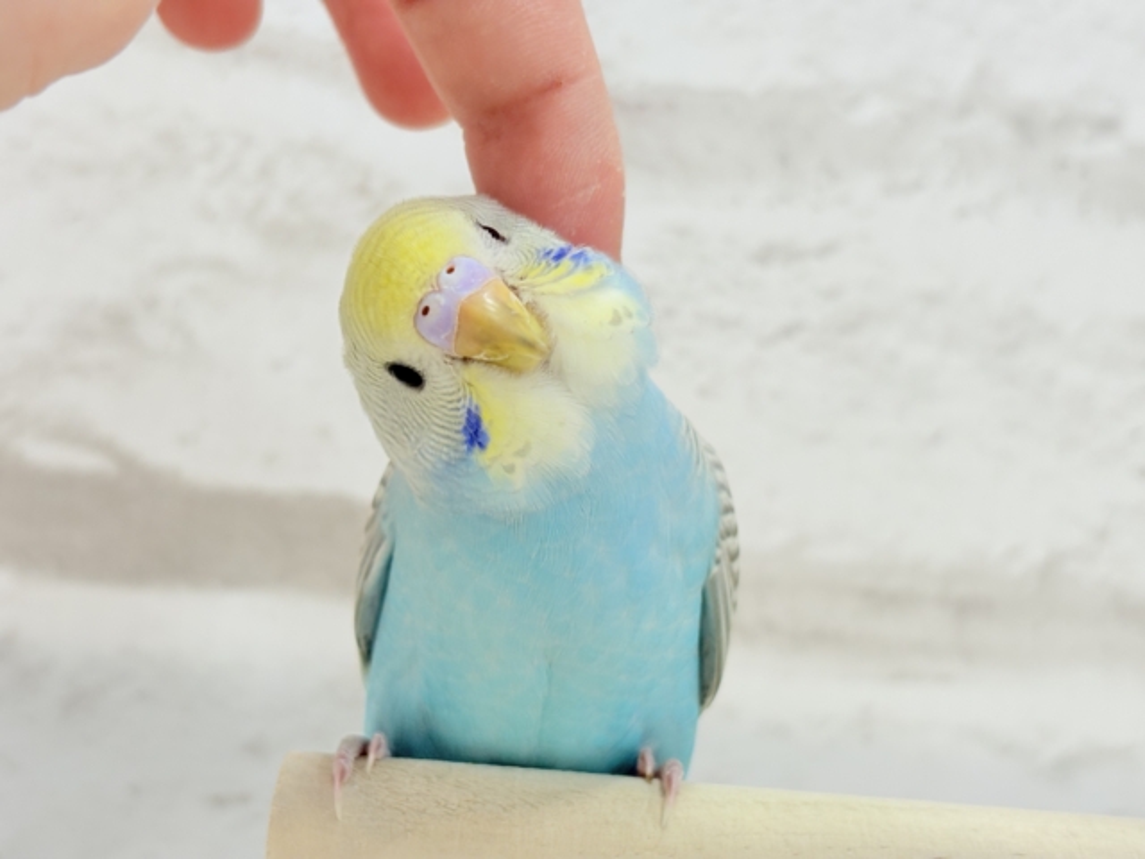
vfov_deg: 28.0
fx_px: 1720
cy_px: 430
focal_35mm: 52
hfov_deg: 36.8
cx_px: 572
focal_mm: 5.96
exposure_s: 1/100
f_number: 1.6
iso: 80
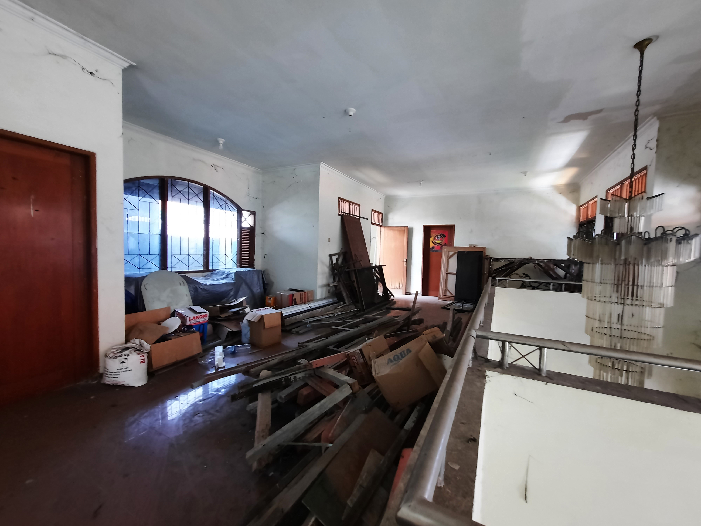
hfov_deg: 106.2
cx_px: 350
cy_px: 263
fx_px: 263
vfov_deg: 89.9
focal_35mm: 13
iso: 160
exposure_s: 1/25
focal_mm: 1.74
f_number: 2.2
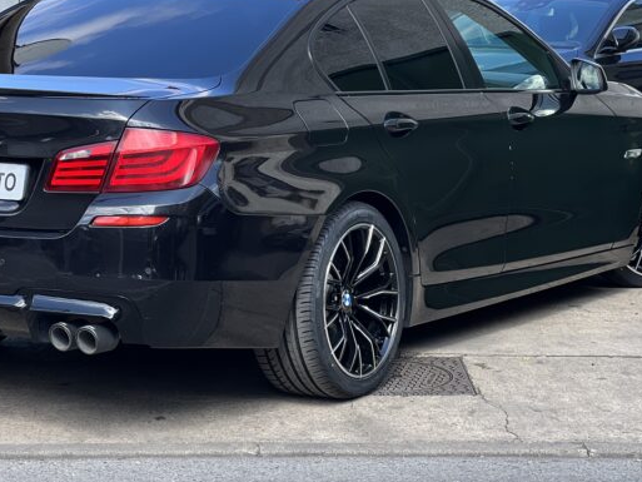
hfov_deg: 16.4
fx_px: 2226
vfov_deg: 12.3
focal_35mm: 120
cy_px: 125
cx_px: 268
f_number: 2.8
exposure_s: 1/147
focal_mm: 9
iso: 20
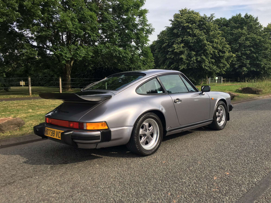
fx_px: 227
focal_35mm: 29
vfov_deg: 48.2
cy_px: 102
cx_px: 136
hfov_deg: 61.7
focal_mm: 4.15
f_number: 2.2
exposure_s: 1/630
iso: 25
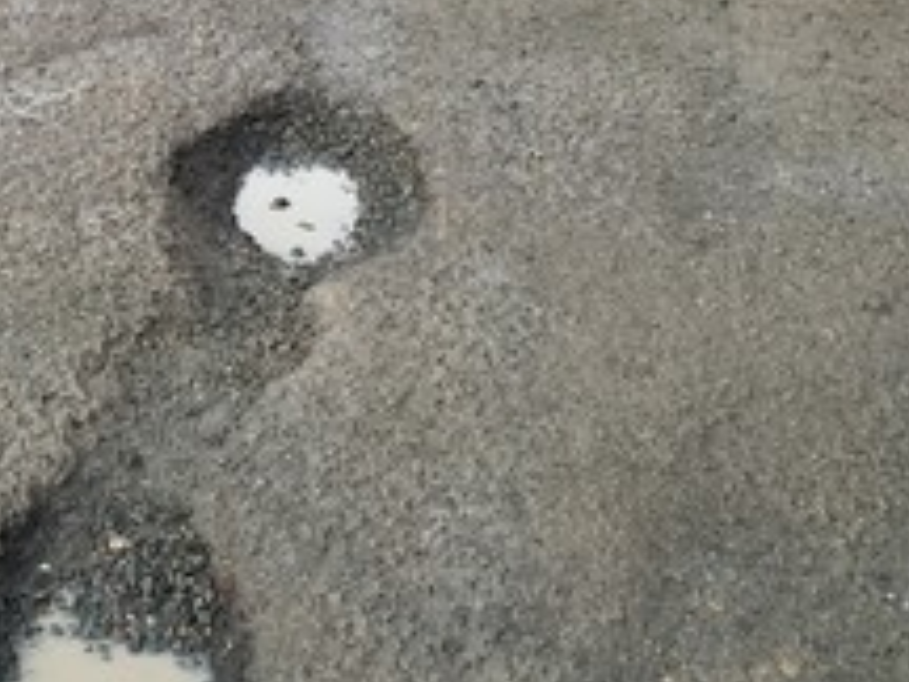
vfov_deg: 16.1
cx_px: 97
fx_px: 2363
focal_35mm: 90
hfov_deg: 21.3
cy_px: -4
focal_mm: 4.15
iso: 32
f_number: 2.2
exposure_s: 1/50
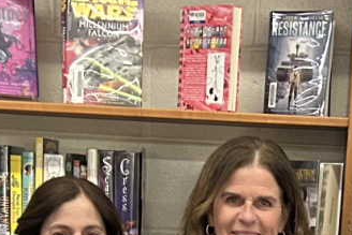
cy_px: 514
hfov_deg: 15.5
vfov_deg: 9.5
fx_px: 1291
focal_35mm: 132
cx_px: 261
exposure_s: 1/60
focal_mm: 5.7
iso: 400
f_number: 1.5
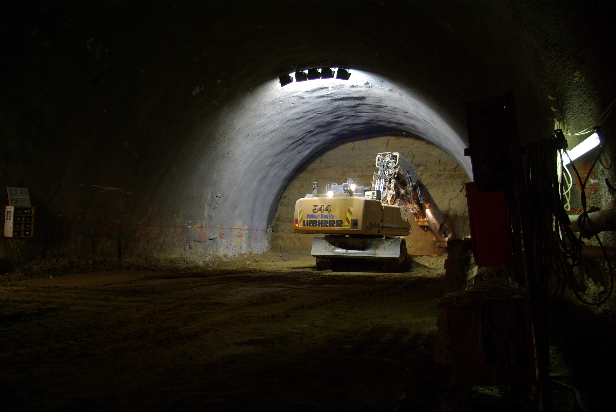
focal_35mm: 30
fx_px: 514
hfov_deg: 61.9
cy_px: 206
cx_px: 308
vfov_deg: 43.7
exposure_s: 1/20
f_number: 4
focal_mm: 20
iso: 400
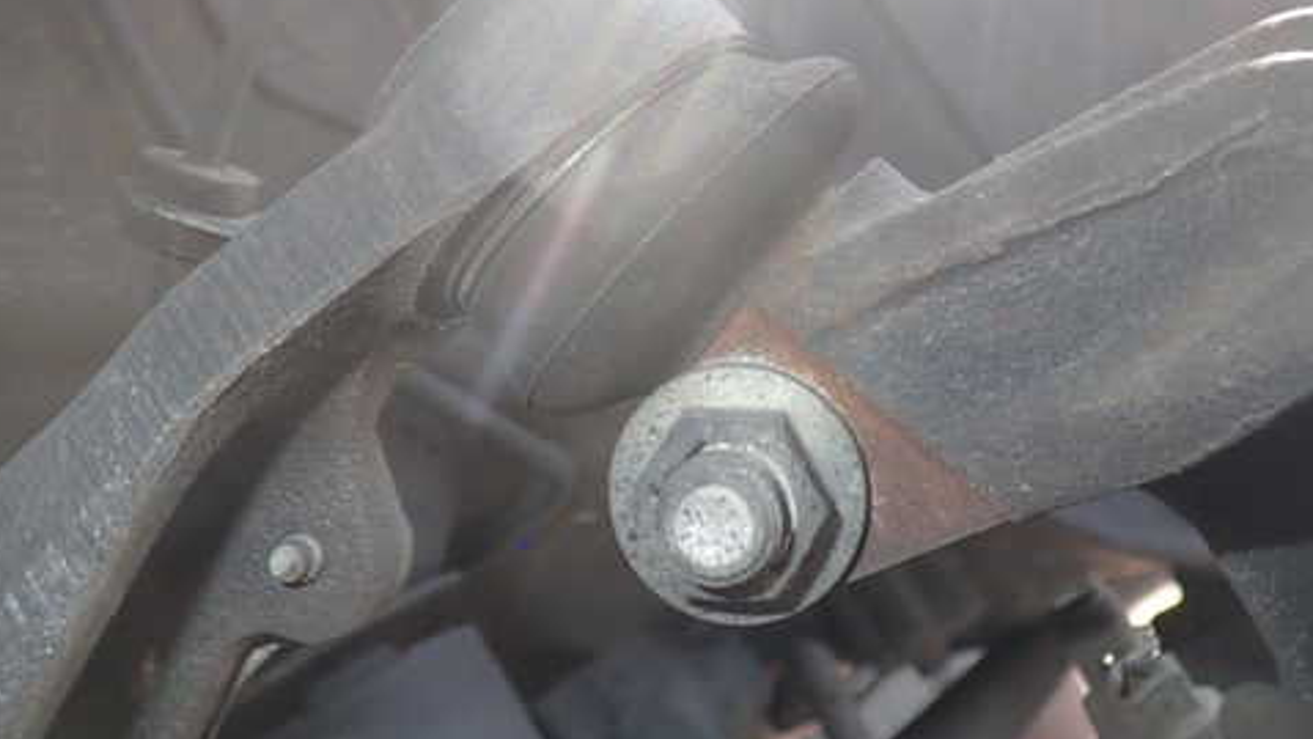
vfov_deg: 28.7
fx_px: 1428
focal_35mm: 41
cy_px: 201
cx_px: 692
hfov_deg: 49.4
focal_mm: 5.4
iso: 100
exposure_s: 1/30
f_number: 6.3
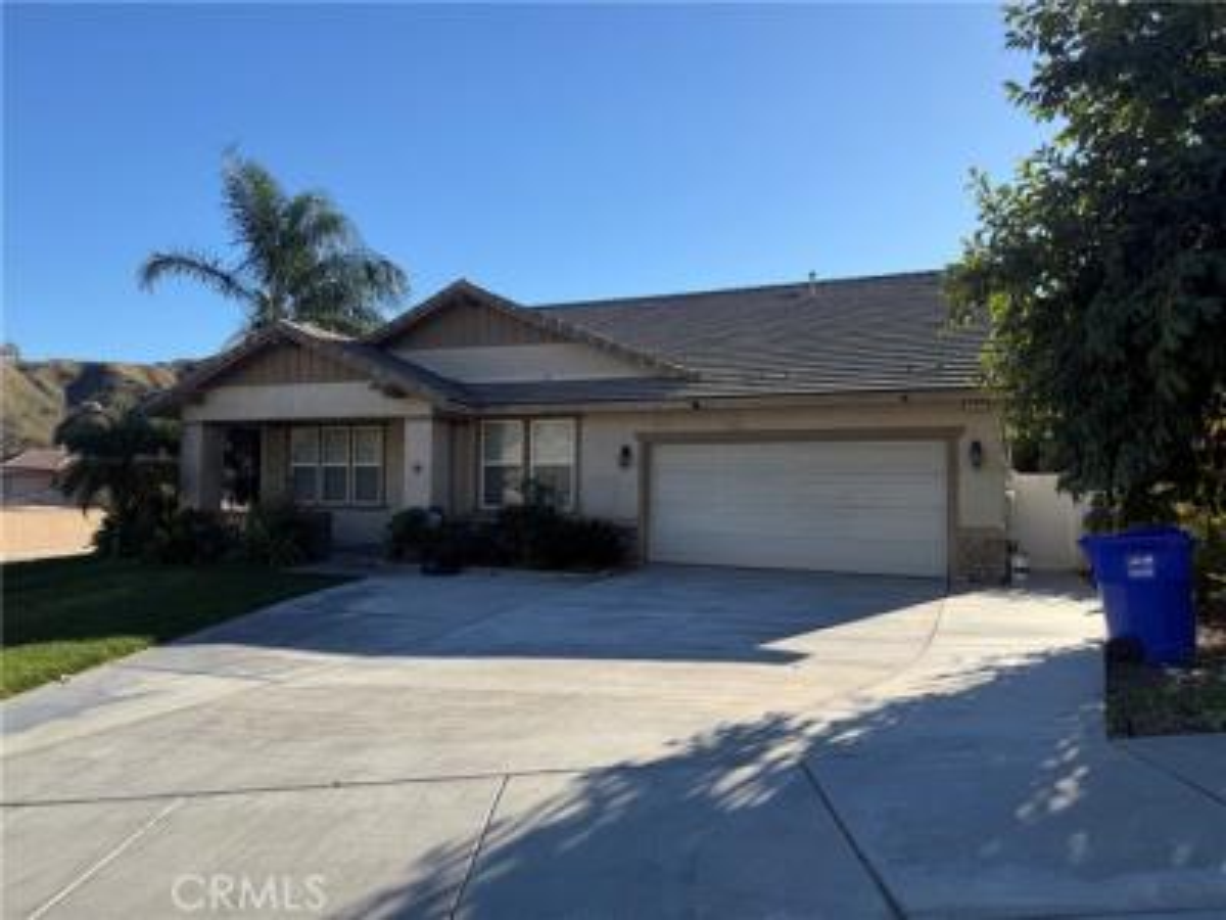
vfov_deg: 56.8
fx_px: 850
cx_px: 613
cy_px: 460
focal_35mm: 24
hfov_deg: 71.6
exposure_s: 1/3145
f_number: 1.78
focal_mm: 6.76
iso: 80
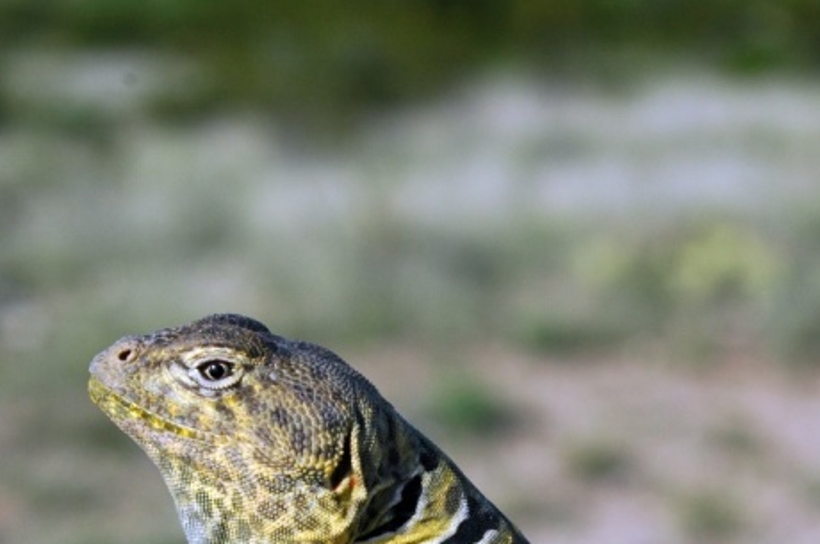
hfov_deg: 14.9
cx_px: 341
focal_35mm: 138
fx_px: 3138
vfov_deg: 9.9
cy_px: 480
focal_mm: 52
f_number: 8
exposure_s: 1/640
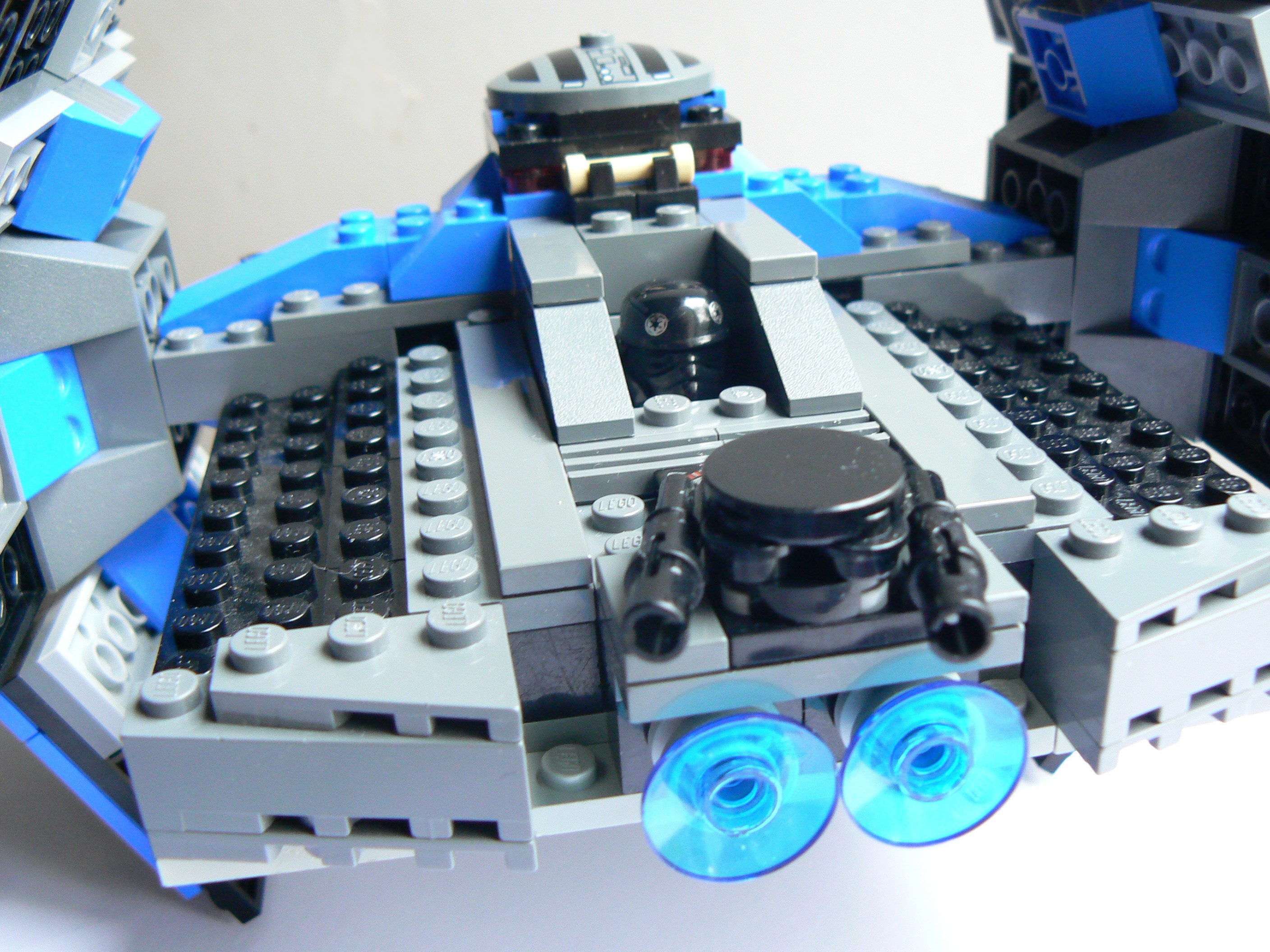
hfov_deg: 51.4
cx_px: 635
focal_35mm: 36
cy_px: 476
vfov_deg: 39.7
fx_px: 1321
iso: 160
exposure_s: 1/30
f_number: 2.8
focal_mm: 6
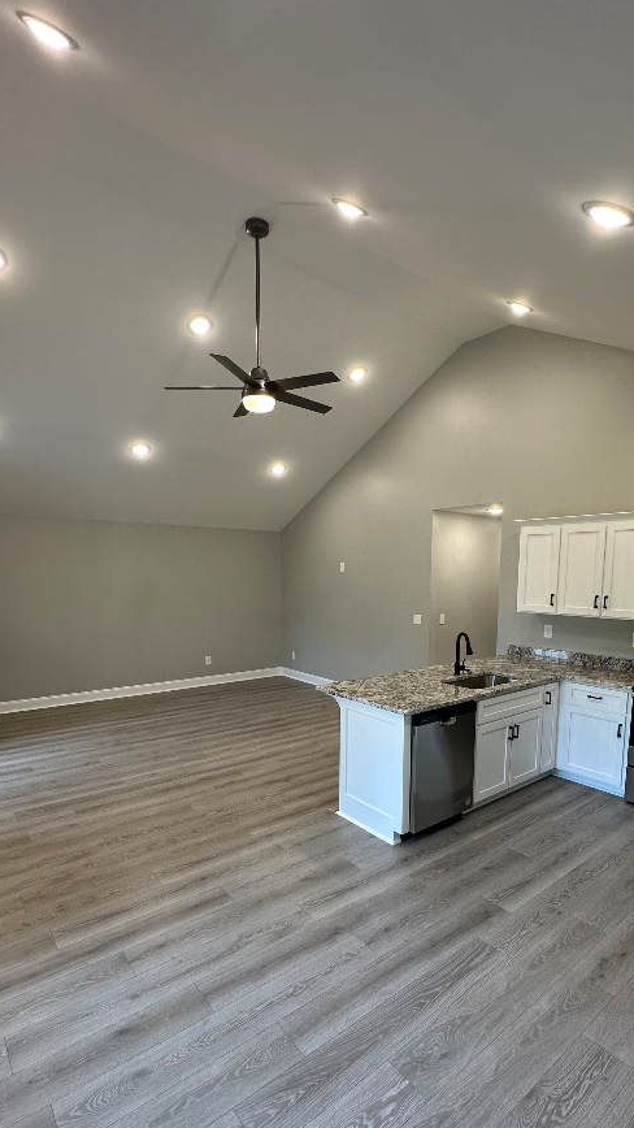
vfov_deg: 92.2
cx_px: 347
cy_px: 638
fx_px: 538
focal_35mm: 18
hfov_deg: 60.9
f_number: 2.2
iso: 160
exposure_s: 1/120
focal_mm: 2.22
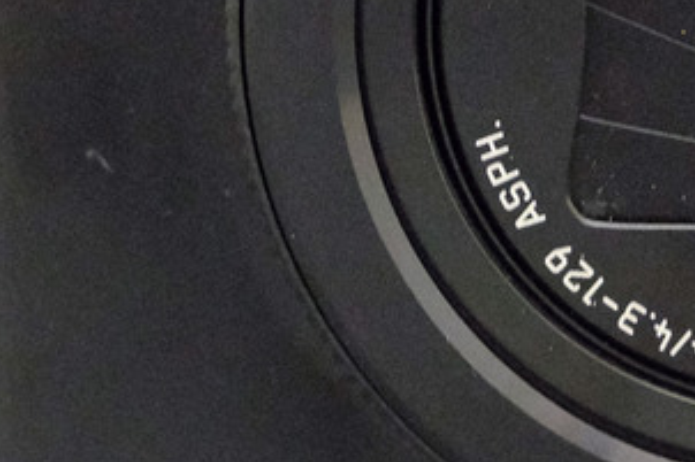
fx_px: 3840
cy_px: -99
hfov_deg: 10.3
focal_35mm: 199
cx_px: 405
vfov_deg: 6.8
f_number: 5.6
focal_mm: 33
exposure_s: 1/20
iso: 4000
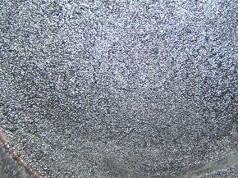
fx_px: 577
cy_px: 57
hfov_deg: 23.3
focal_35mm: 84
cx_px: 143
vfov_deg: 17.5
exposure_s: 1/250
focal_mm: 6.3
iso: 200
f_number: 2.8
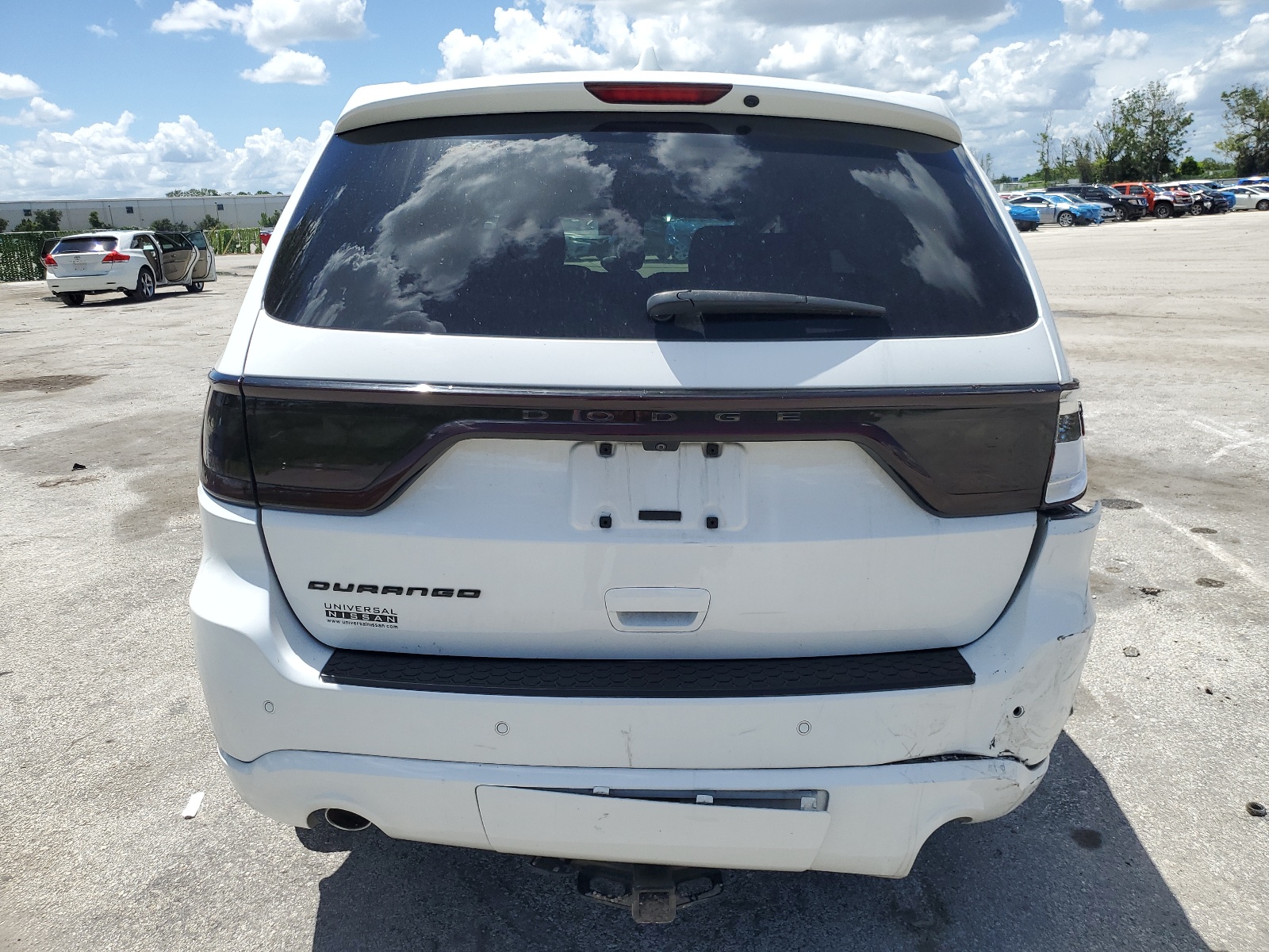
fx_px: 953
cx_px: 634
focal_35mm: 26
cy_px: 476
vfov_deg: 53.1
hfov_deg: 67.3
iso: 50
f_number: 1.5
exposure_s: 1/3333
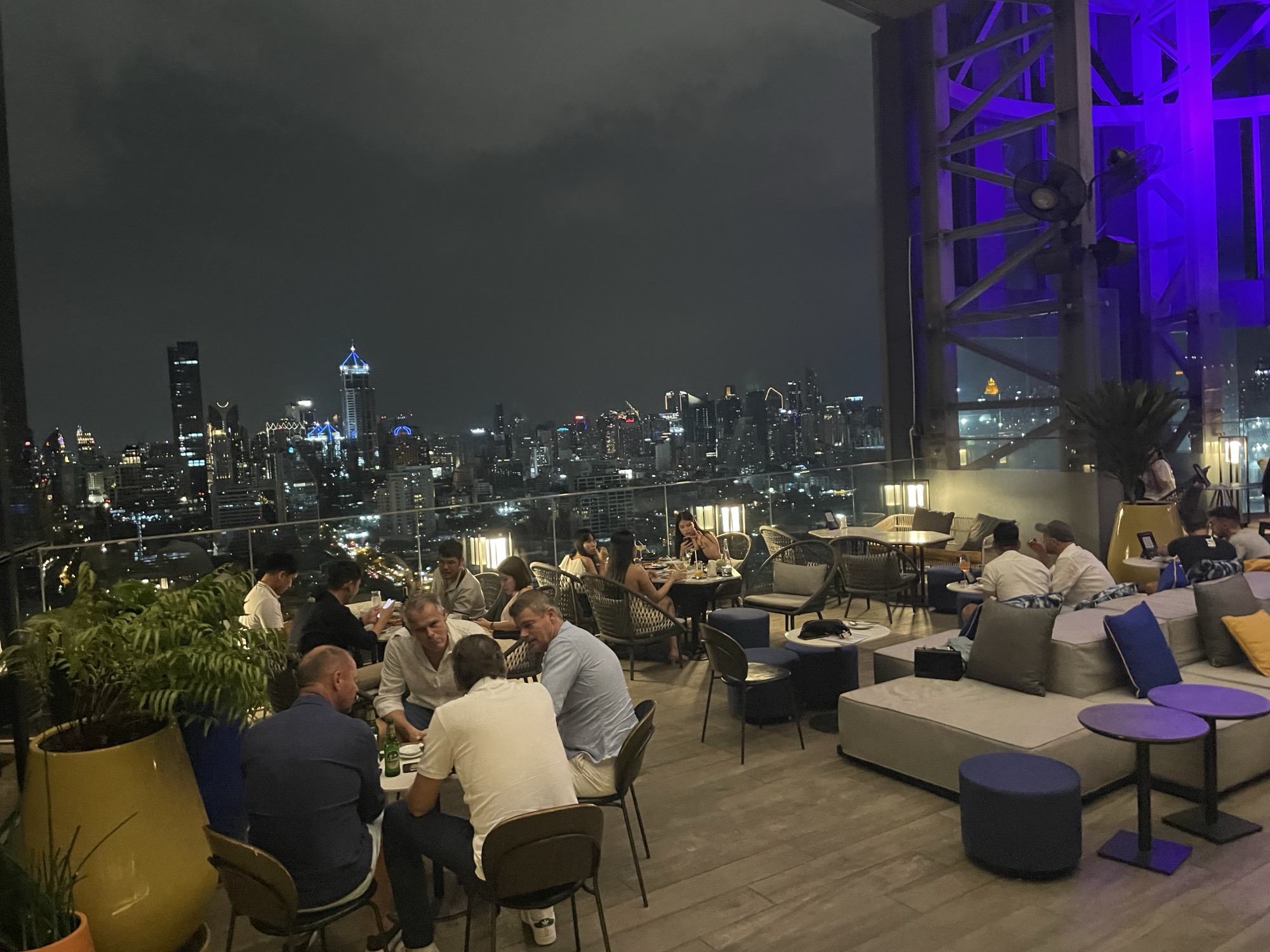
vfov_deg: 53.1
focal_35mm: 26
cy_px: 476
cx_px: 635
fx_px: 954
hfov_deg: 67.3
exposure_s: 1/25
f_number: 1.6
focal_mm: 4.2
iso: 800
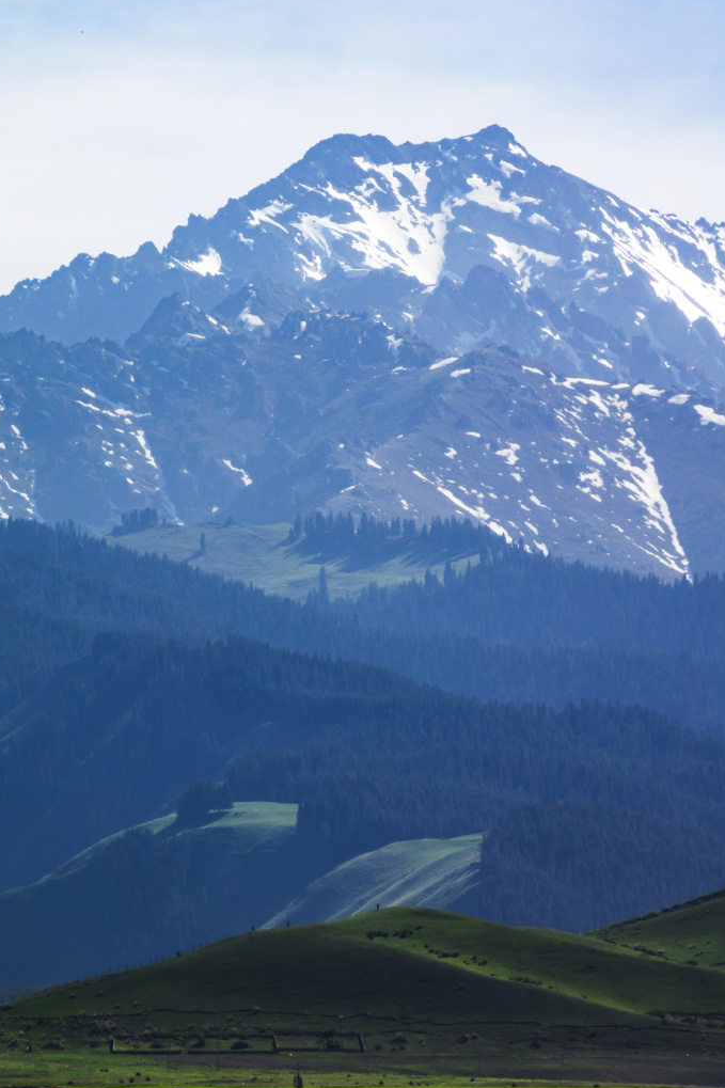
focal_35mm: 437
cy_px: 545
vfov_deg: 4.7
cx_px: 376
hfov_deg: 3.1
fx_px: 13204
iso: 125
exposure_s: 1/250
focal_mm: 135.89
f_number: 11
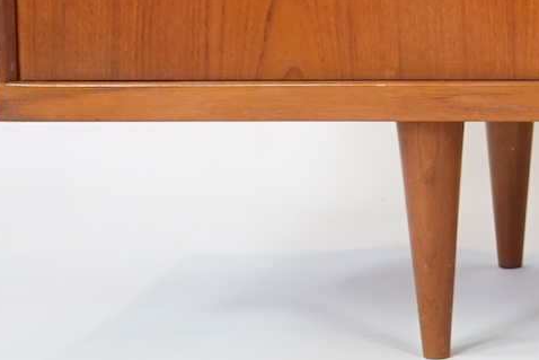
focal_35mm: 258
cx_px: 1341
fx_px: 3864
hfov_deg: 7.4
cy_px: -199
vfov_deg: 5.3
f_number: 4.5
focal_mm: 45
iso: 1000
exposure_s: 1/100
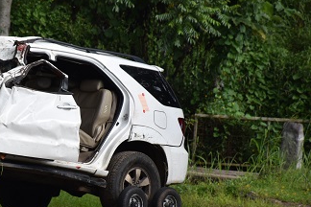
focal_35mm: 414
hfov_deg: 5.0
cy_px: 117
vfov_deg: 3.3
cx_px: 36
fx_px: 3576
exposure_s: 1/500
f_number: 5.6
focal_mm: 140
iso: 220
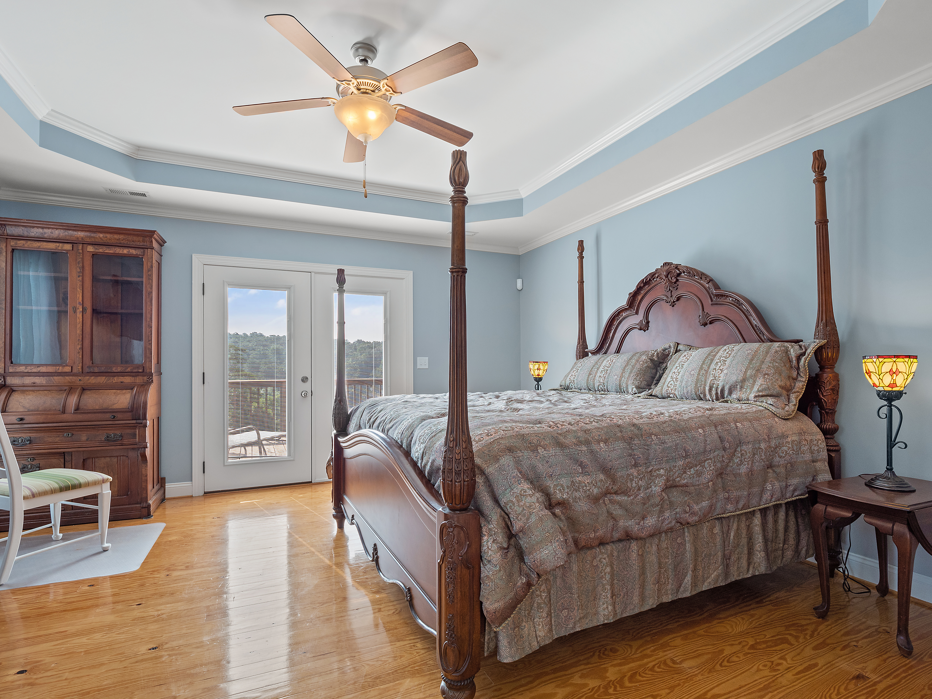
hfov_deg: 94.5
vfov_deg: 78.1
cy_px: 350
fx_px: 431
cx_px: 466
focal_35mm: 16
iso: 200
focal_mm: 8
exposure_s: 1/20
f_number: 5.6
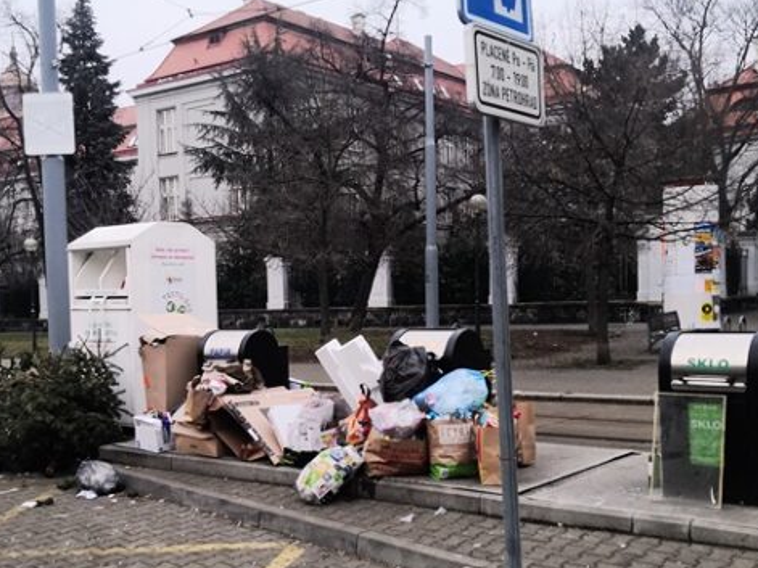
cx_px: 319
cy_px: 341
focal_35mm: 44
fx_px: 963
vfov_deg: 32.8
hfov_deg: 42.8
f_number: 1.8
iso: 400
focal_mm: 3.95
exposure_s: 1/100
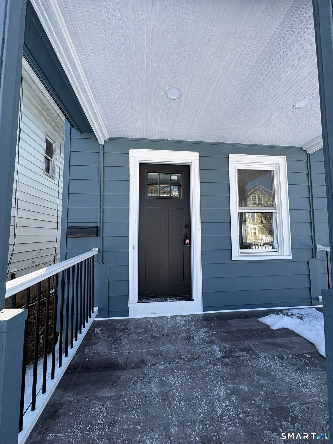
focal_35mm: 14
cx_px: 166
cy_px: 222
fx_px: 180
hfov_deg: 85.7
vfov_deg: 102.1
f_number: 2.2
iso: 40
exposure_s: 1/438
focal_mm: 2.22
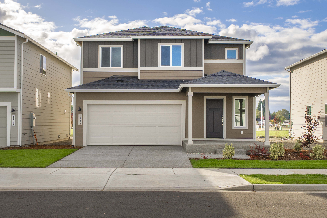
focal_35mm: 24
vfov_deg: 53.1
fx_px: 218
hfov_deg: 73.7
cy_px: 109
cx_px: 164
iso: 100
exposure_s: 1/250
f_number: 8
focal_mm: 24
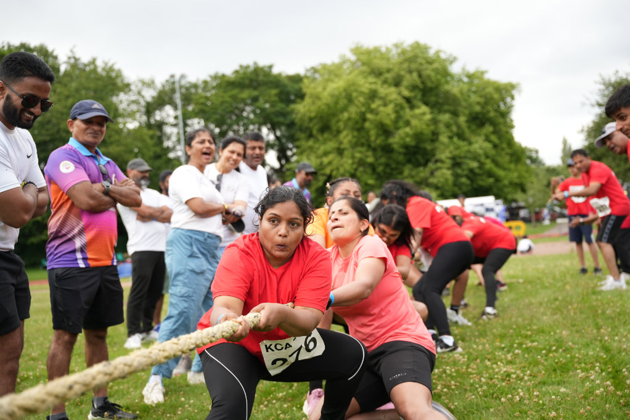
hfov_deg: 47.6
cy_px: 210
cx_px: 315
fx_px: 714
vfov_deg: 32.8
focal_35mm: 41
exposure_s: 1/800
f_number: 2.8
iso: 250
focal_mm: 40.8
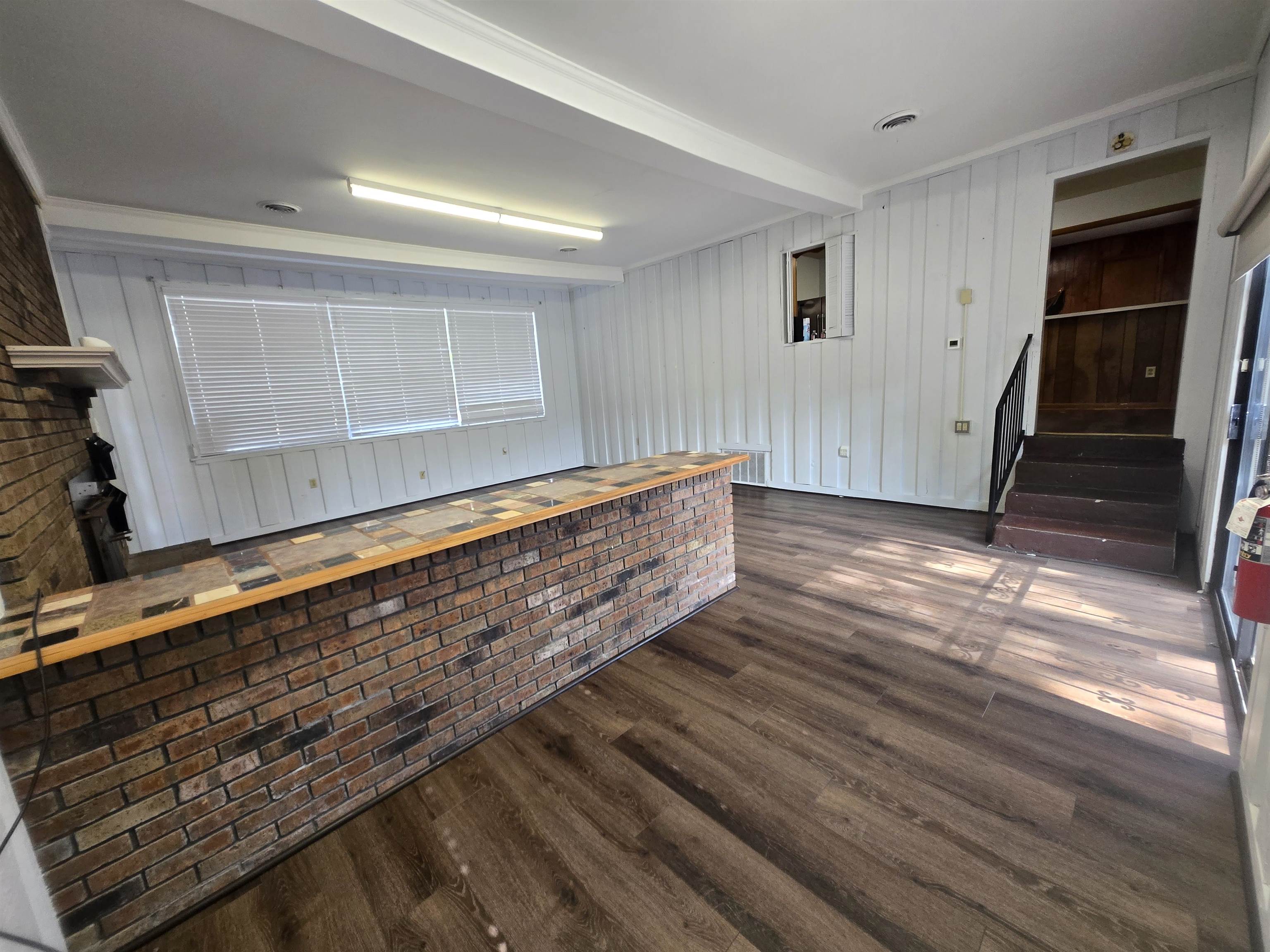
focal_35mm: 13
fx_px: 477
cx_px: 635
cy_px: 476
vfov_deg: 89.9
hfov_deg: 106.2
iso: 125
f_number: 2.2
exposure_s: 1/60
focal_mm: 1.7
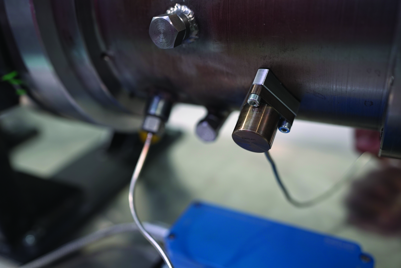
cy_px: 134
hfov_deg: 54.4
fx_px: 390
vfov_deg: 37.9
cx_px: 200
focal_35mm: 35
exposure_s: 1/80
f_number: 2.8
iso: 1000
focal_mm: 35
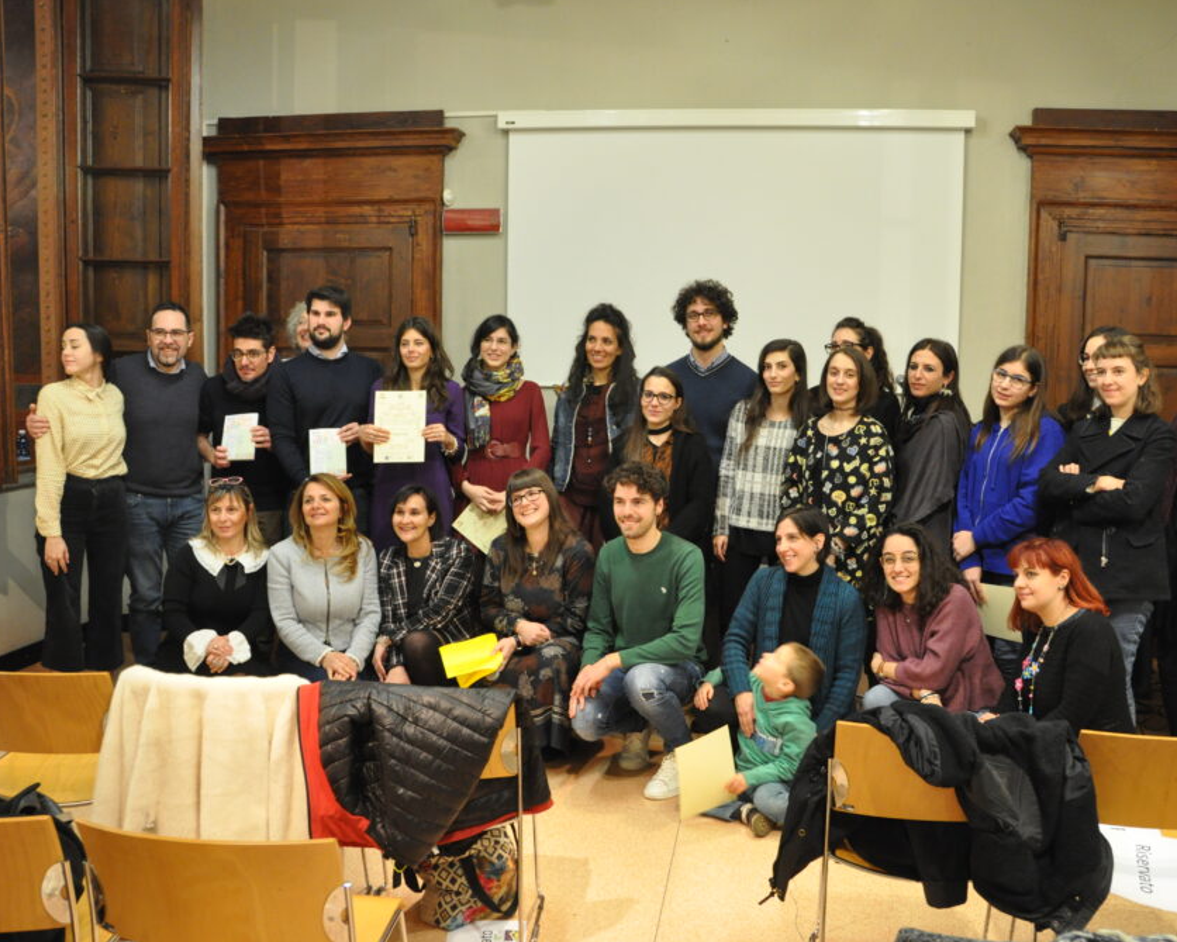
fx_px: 1080
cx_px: 639
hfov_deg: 57.1
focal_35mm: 31
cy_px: 465
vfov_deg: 47.1
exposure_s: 1/25
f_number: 5
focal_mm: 18
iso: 1600
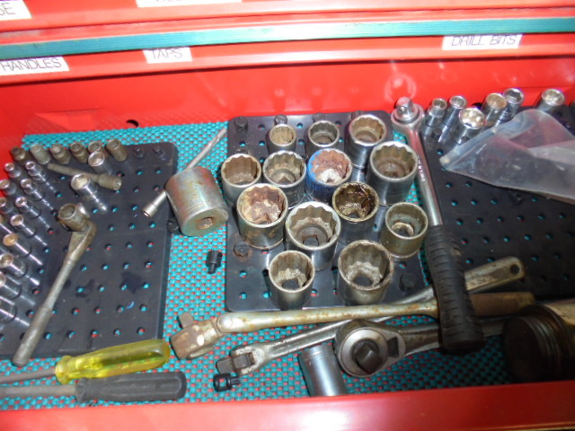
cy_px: 216
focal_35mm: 26
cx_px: 288
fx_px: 432
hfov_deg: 67.3
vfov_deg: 53.1
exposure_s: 1/30
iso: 200
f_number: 3.5
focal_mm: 4.6
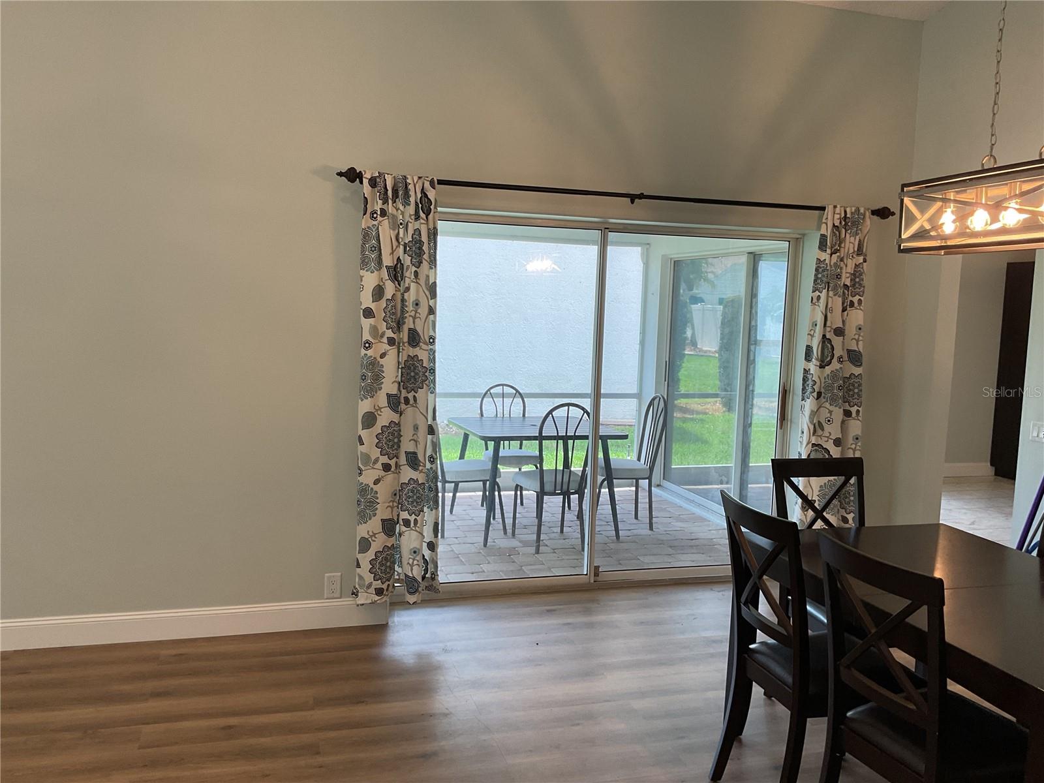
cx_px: 522
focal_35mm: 29
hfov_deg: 61.7
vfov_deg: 48.2
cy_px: 392
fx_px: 875
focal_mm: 3
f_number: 1.8
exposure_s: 1/120
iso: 64
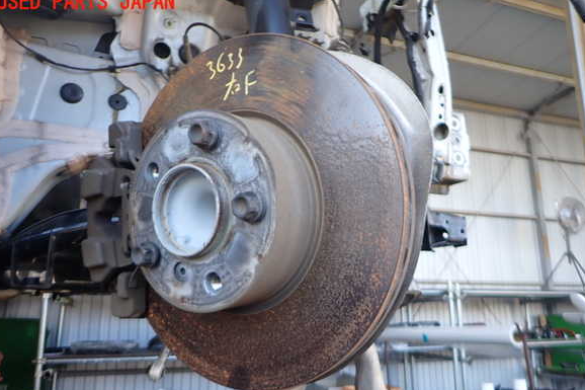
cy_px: 218
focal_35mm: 27
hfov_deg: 67.4
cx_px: 295
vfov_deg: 47.8
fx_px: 439
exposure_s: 1/125
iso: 125
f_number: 2
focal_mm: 4.5
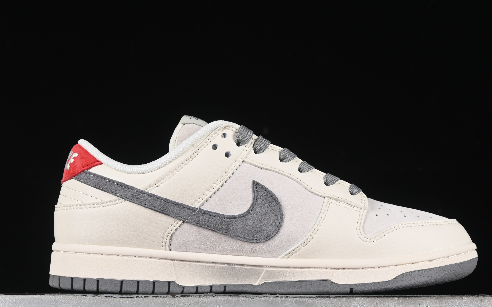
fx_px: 1287
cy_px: 167
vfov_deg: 13.6
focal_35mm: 96
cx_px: 261
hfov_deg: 21.6
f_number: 8
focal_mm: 50
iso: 160
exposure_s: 1/80
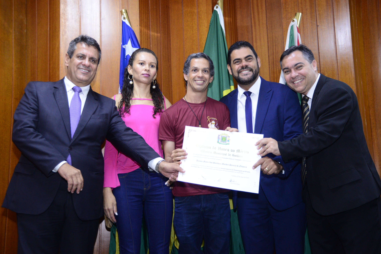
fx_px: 476
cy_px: 127
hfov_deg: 43.6
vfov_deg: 29.9
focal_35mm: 45
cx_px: 190
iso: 2500
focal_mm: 45
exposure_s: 1/60
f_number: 5
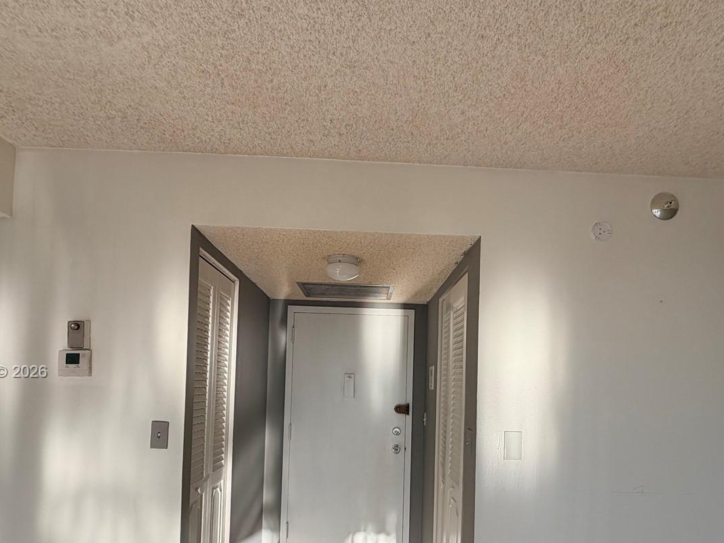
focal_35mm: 21
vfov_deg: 61.5
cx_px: 379
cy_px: 373
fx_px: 439
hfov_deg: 78.9
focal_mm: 2.22
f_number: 2.2
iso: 50
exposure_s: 1/190
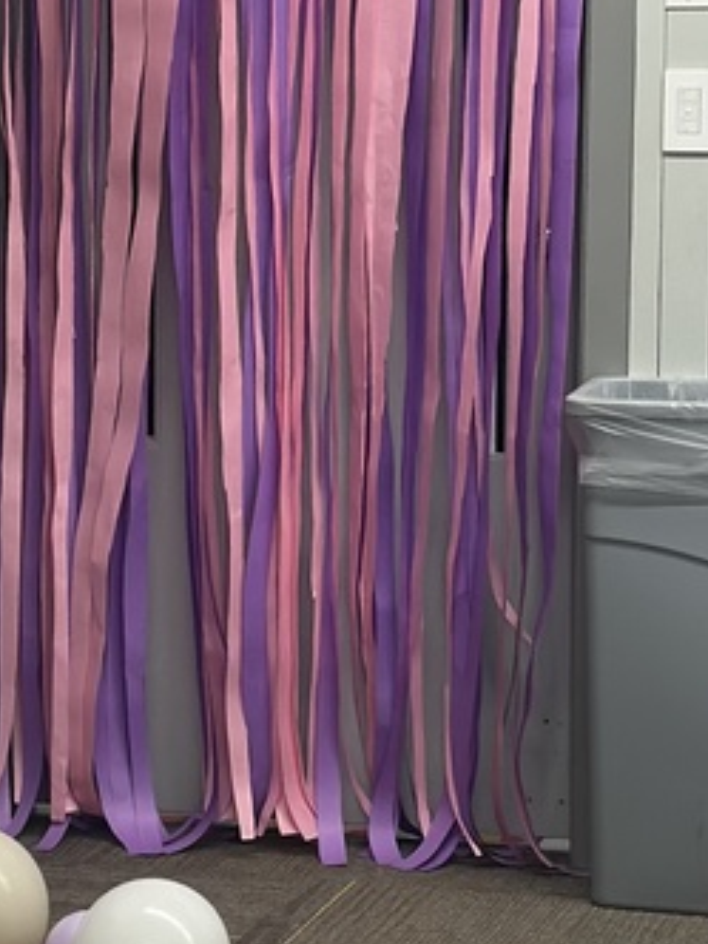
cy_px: 407
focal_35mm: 148
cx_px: 162
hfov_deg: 10.0
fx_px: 4036
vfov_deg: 13.3
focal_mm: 6.86
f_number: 1.78
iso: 160
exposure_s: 1/60
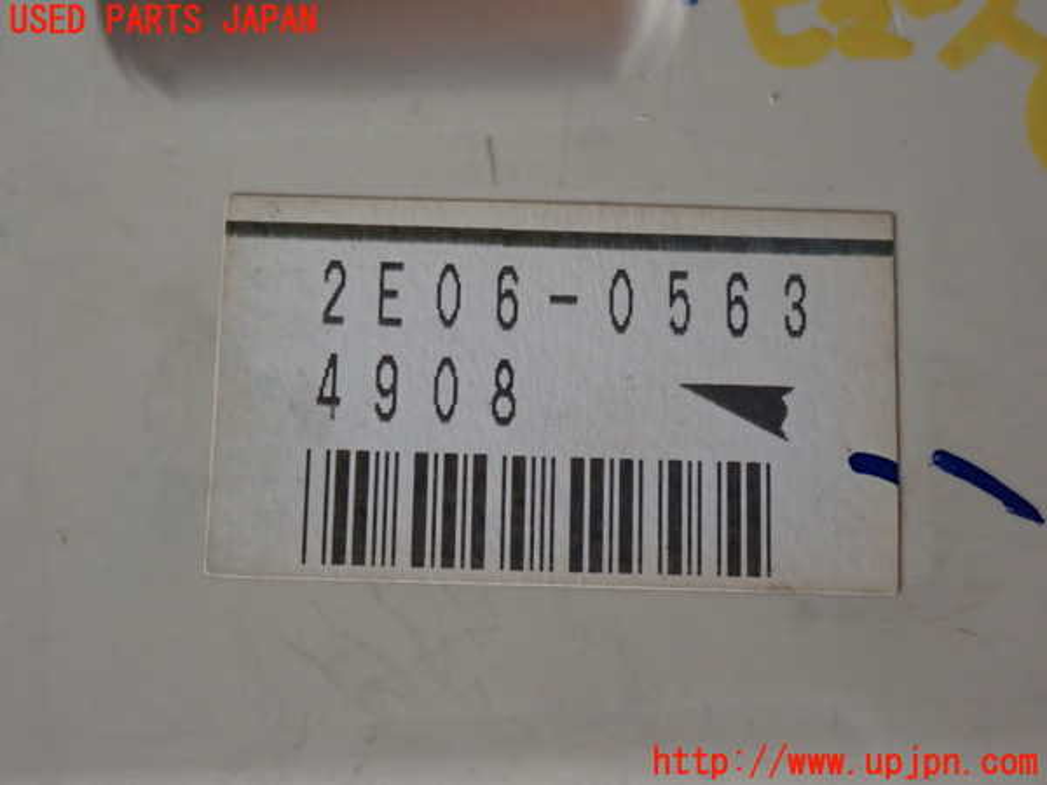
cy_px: 392
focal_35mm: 67
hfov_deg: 29.0
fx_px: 2026
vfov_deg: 21.9
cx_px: 524
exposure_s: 1/60
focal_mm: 11.88
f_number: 3.8
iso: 800
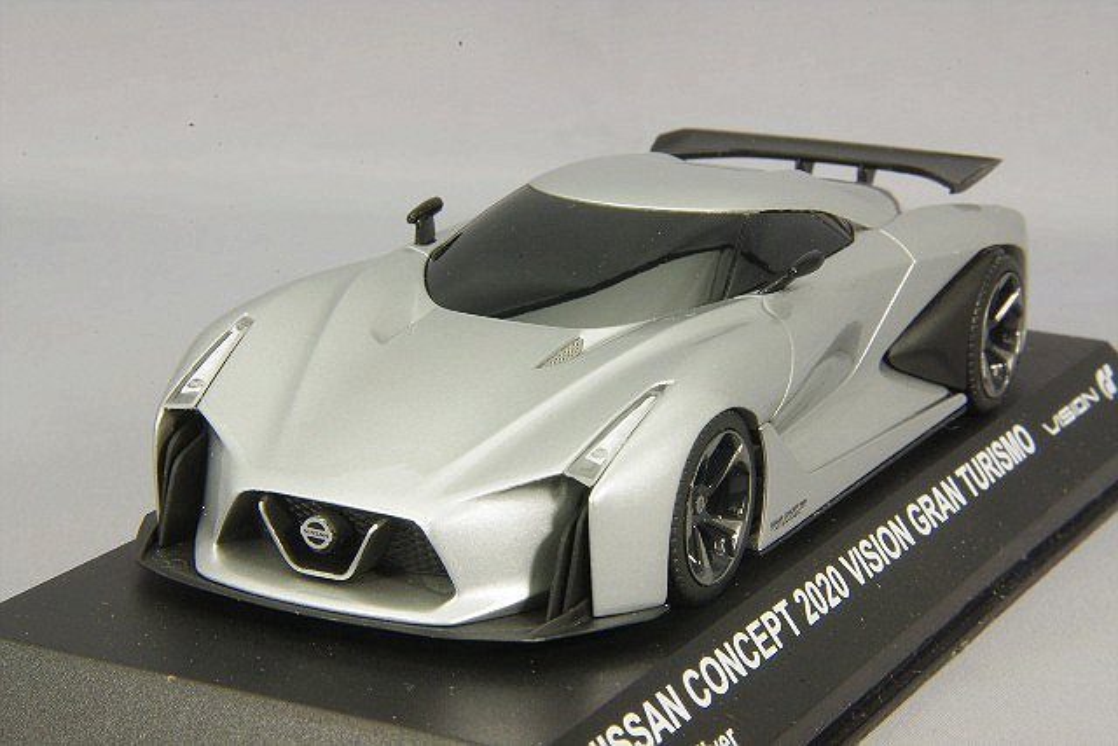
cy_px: 373
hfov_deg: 18.3
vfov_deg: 12.2
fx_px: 3479
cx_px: 559
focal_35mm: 112
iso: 400
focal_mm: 75
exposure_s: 1
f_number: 32
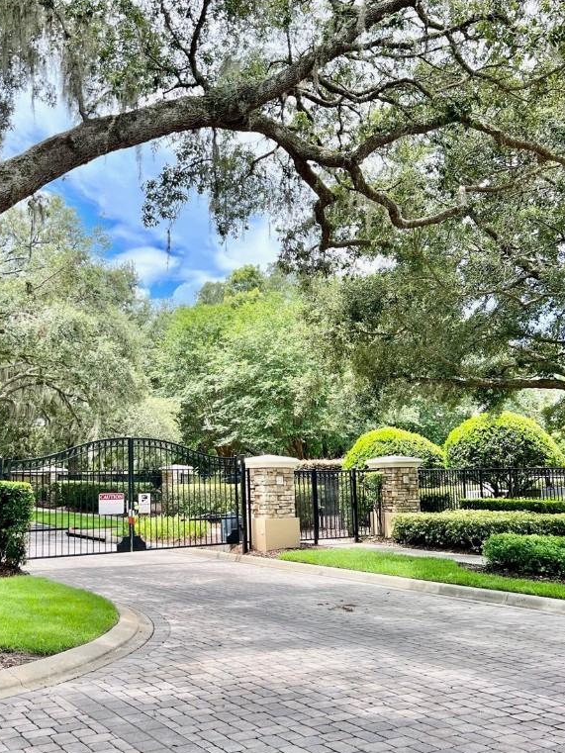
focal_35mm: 35
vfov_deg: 52.6
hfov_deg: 40.1
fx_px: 761
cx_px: 176
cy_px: 378
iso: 50
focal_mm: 5.7
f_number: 1.5
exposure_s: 1/1224
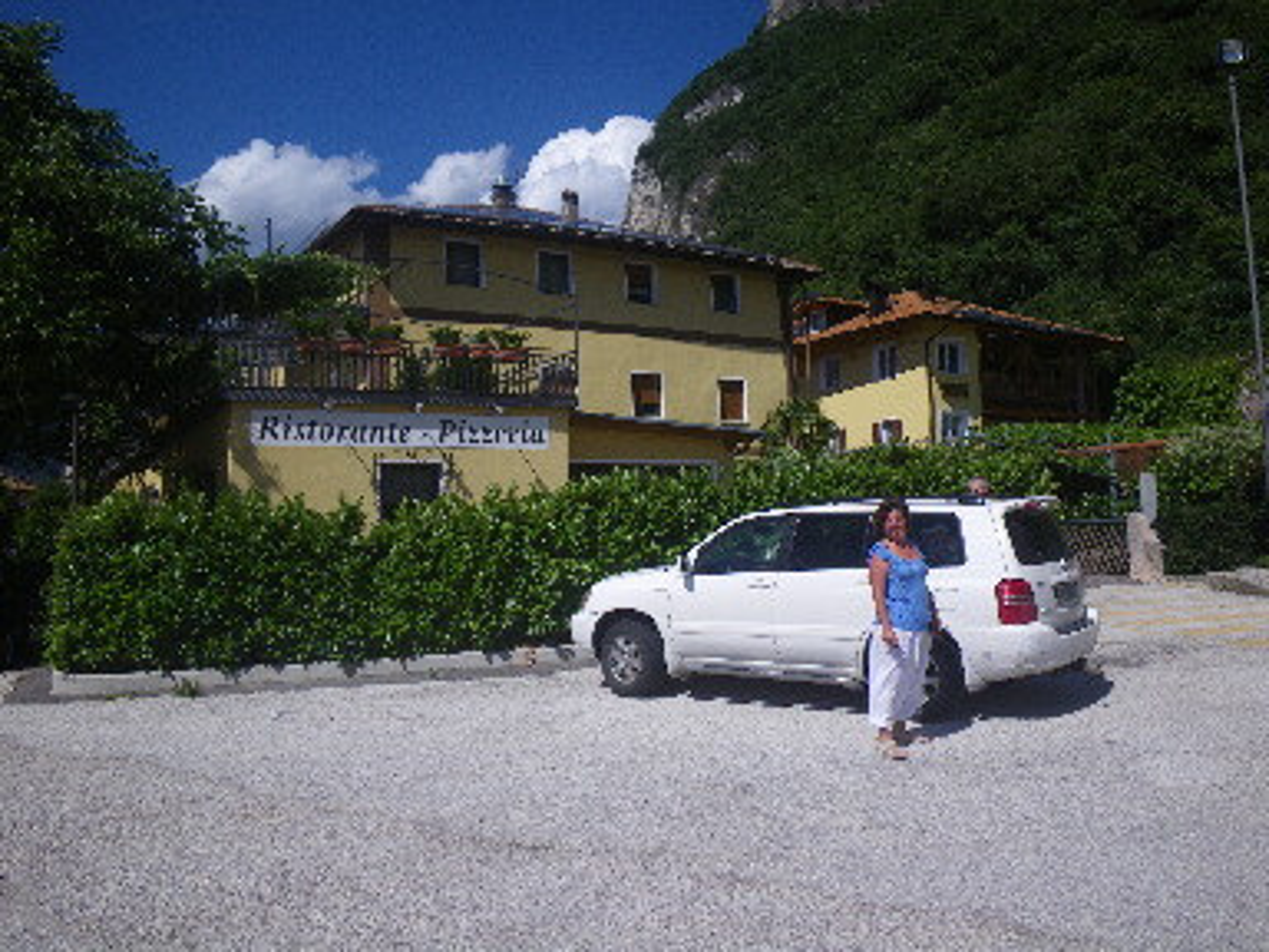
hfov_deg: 63.4
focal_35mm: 28
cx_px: 634
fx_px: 1026
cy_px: 476
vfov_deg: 49.7
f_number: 4.2
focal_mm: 5
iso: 50
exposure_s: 1/800
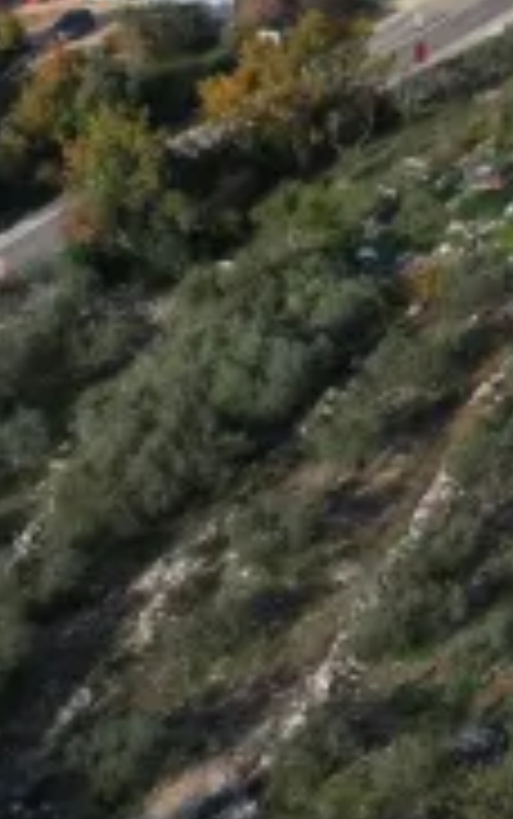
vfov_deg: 16.6
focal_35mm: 119
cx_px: 1422
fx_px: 2658
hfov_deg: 9.3
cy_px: -218
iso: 100
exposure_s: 1/400
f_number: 5.6
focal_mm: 10.26
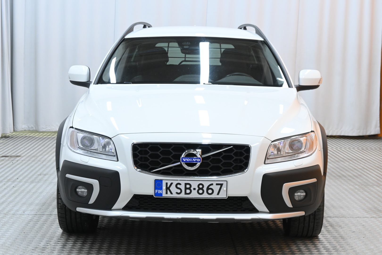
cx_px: 191
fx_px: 732
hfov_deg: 29.2
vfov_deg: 19.7
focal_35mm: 69
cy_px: 128
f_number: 6
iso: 1600
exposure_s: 1/80
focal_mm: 46
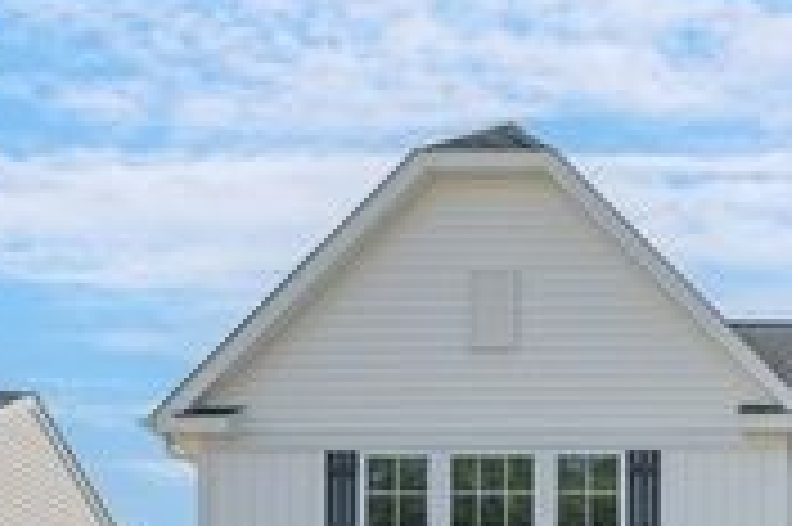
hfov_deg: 20.2
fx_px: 2066
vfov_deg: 14.3
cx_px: 986
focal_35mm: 94
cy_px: 551
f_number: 8
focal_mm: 33
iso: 400
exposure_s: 1/250
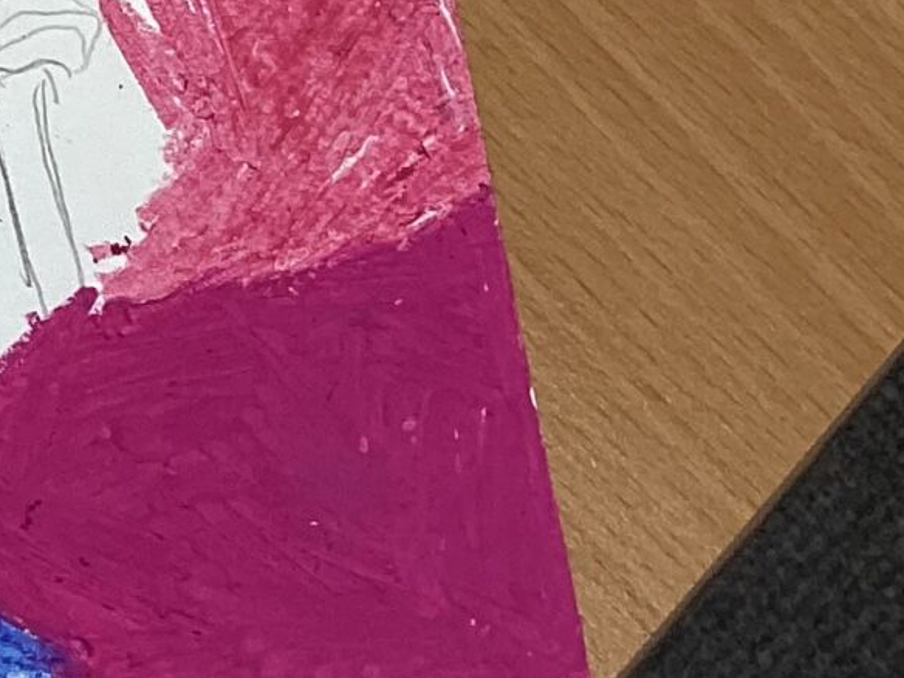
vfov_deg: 10.6
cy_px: -282
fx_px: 3552
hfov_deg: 12.6
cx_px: -938
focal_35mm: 136
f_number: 2.4
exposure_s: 1/100
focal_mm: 3.3
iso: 32
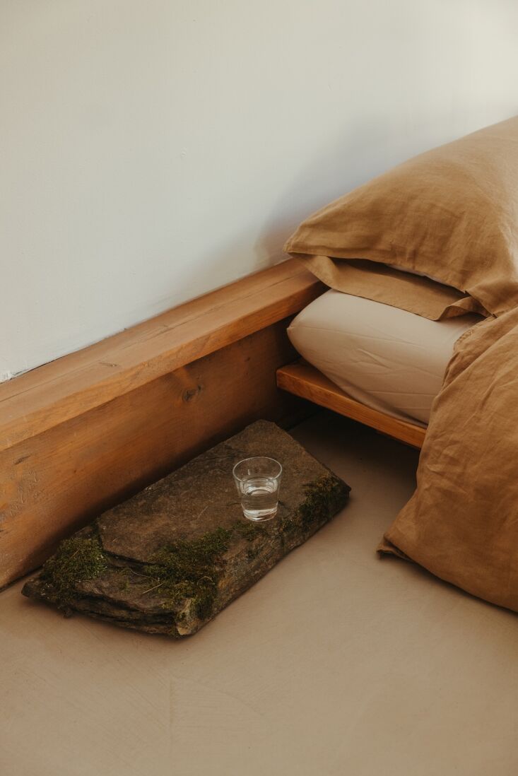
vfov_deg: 39.6
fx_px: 1078
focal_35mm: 50
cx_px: 259
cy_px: 388
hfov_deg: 27.0
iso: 800
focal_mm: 50
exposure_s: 1/25
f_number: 4
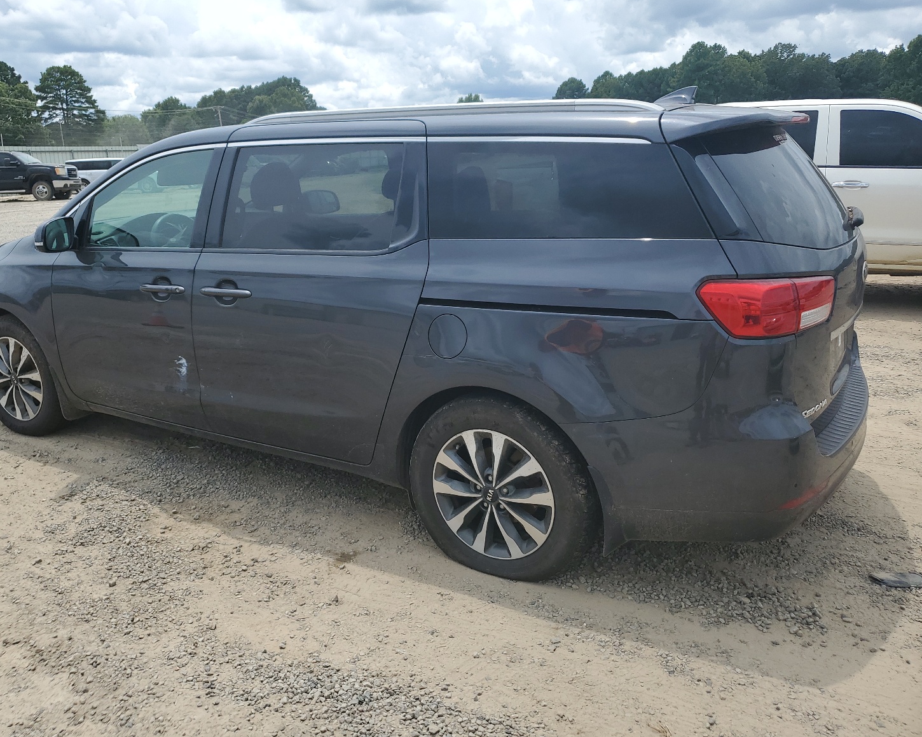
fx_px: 764
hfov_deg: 62.1
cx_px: 417
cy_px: 359
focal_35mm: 28
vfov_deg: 51.5
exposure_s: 1/3333
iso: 50
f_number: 1.5
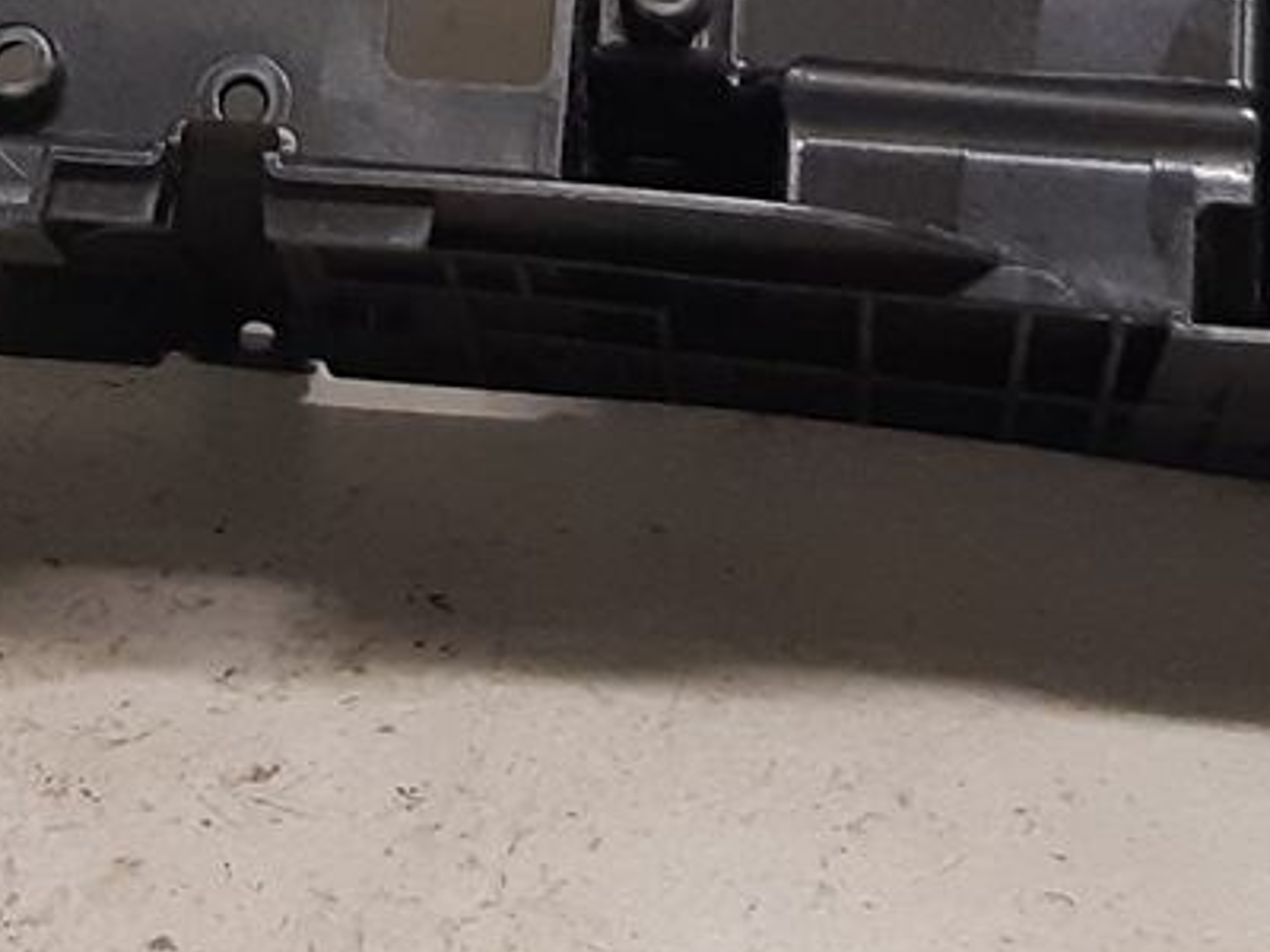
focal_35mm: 133
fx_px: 4880
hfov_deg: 14.7
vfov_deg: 10.7
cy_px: -482
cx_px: 130
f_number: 1.7
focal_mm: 3.93
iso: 200
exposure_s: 1/50
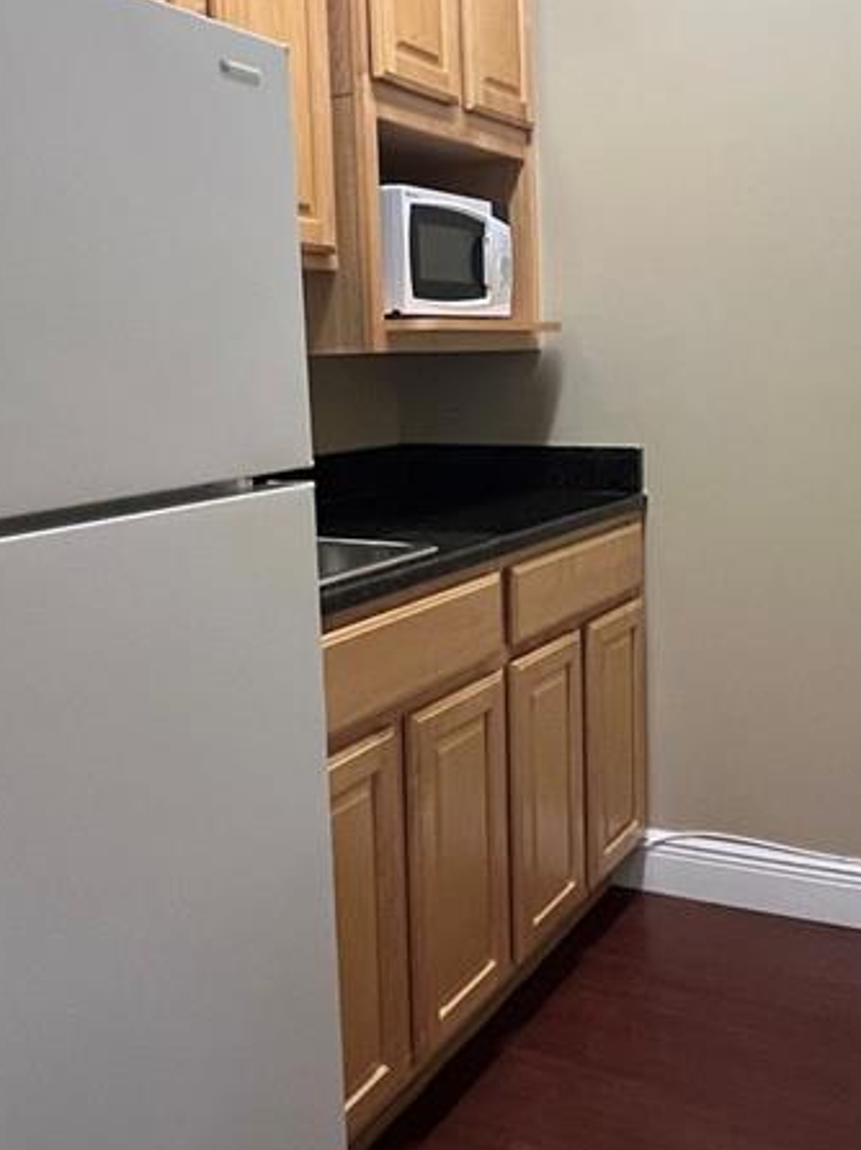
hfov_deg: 40.4
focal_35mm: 35
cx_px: 526
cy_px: 464
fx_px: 1162
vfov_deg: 52.3
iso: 400
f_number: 1.8
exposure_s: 1/60
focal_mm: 1.57
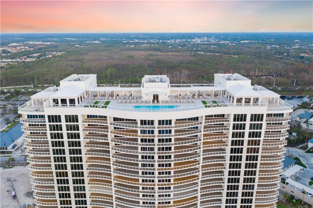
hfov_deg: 65.5
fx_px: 243
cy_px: 104
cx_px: 156
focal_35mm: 28
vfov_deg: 46.3
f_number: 3.5
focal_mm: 10.26
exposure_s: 1/50
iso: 100
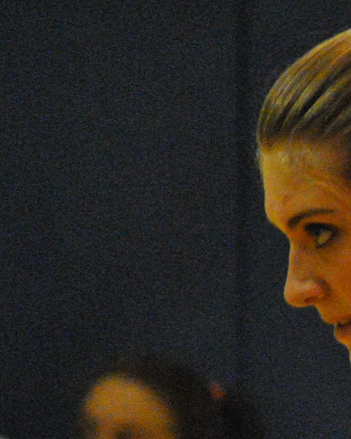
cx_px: 663
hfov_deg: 1.7
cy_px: 533
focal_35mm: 932
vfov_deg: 2.1
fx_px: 12102
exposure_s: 1/100
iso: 1600
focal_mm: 180
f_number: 5.6
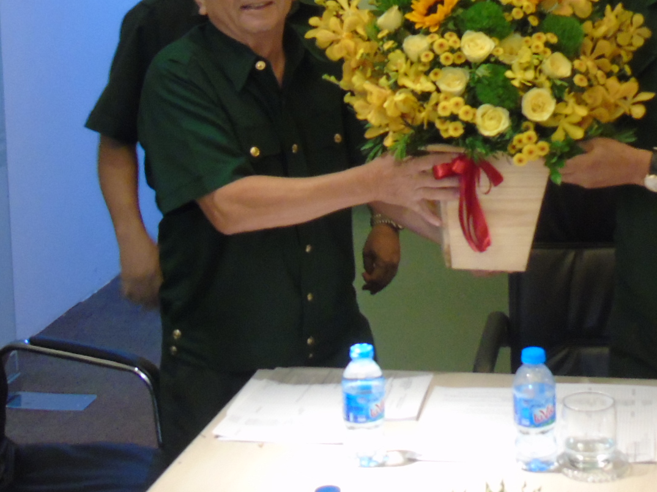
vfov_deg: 20.2
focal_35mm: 70
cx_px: 507
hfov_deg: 27.3
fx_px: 1328
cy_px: -21
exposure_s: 1/25
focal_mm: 5.2
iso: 400
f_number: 3.6
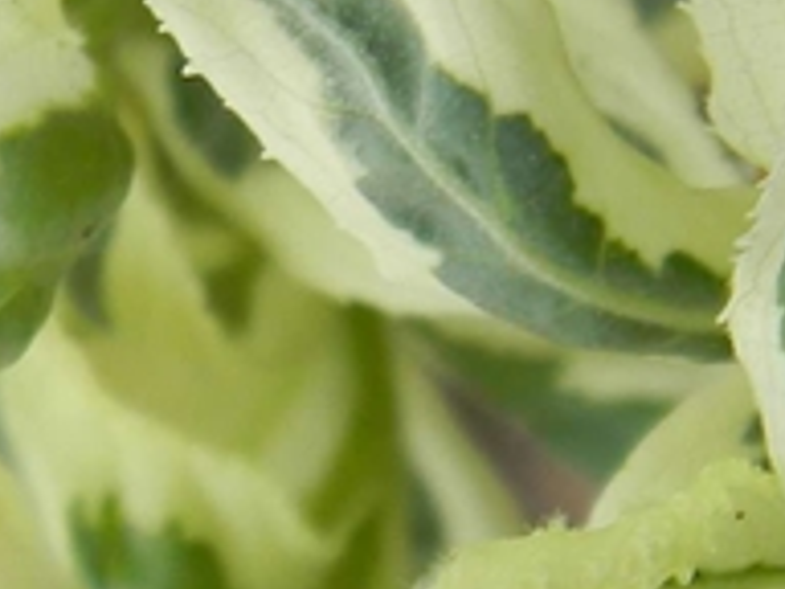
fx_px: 7506
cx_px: 499
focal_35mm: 331
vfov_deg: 4.5
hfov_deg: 6.0
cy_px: 237
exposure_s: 1/124
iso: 119
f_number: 4.5
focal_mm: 15.1
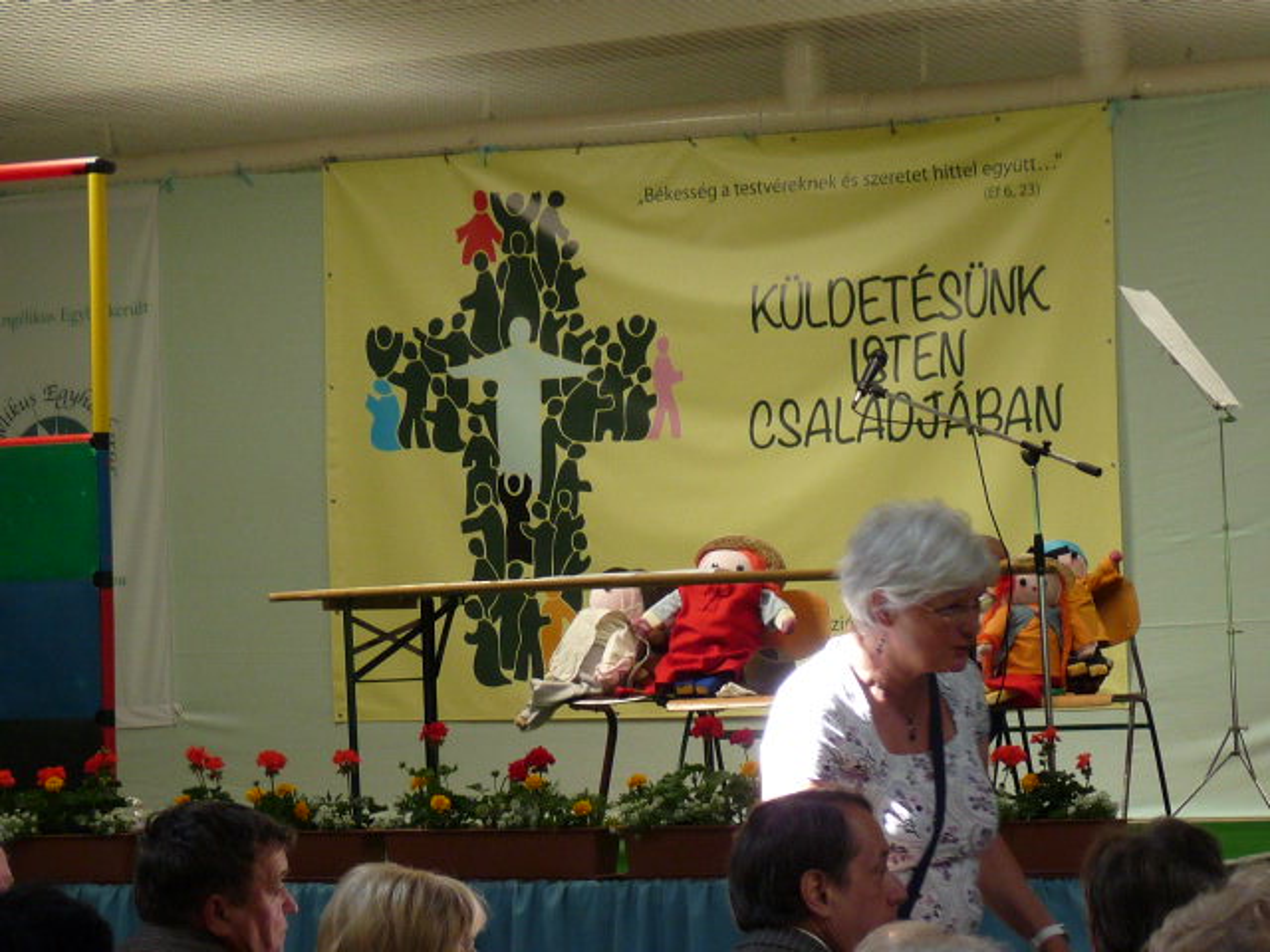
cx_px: 635
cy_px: 476
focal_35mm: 123
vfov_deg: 12.0
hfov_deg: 16.0
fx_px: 4513
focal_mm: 12.4
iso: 200
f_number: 3.4
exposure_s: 1/160
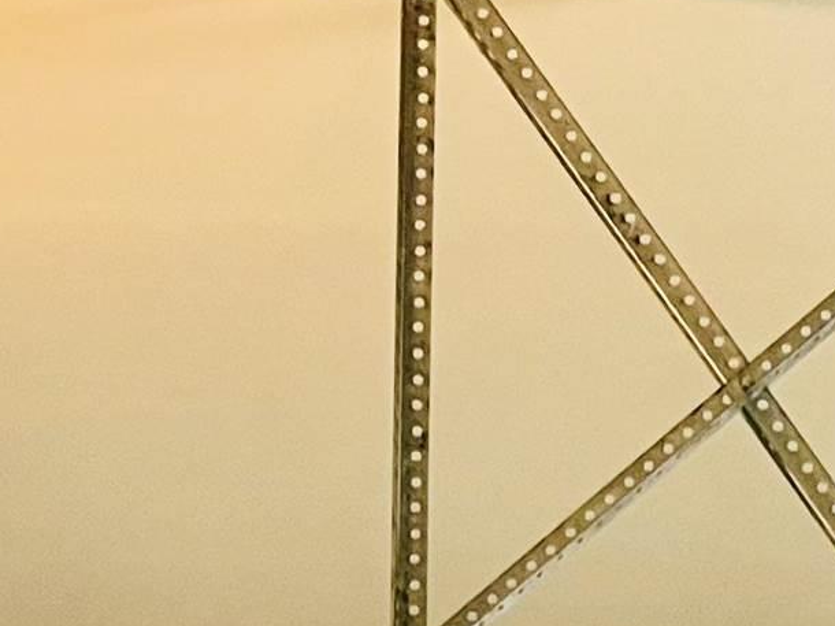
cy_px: 1515
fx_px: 3159
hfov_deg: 14.9
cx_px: 745
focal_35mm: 131
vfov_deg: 9.9
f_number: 1.5
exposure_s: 1/40
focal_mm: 5.7
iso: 400
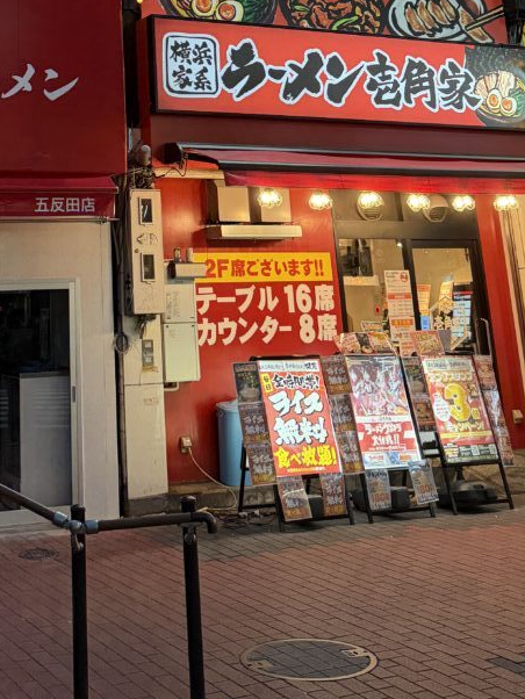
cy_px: -35
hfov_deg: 28.0
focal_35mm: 51
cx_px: 106
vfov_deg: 33.5
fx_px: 1031
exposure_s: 1/100
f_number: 1.78
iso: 400
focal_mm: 6.76
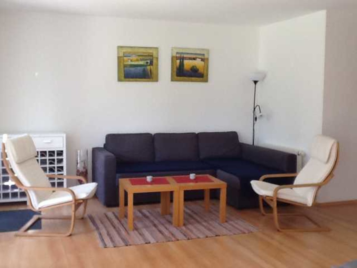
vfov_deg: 32.9
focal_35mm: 44
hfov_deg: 42.9
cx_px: 178
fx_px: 454
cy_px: 134
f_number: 2.4
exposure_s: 1/60
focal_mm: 2.03
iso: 50
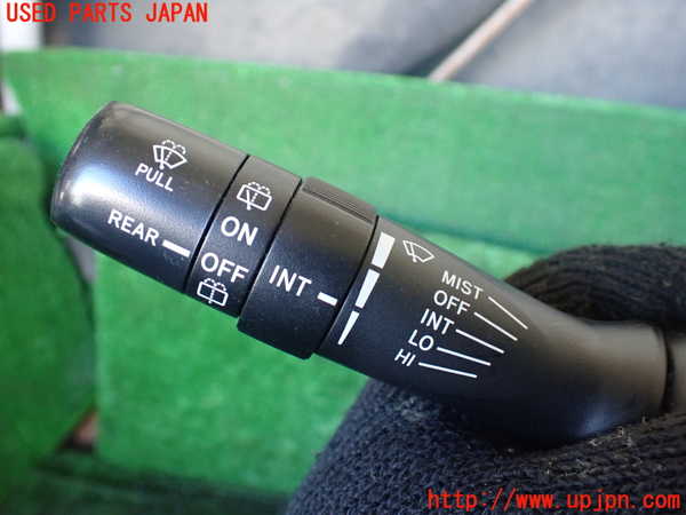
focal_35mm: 30
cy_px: 258
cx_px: 343
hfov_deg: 60.0
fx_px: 595
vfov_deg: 46.8
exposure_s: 1/125
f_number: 2.3
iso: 800
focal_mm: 5.4
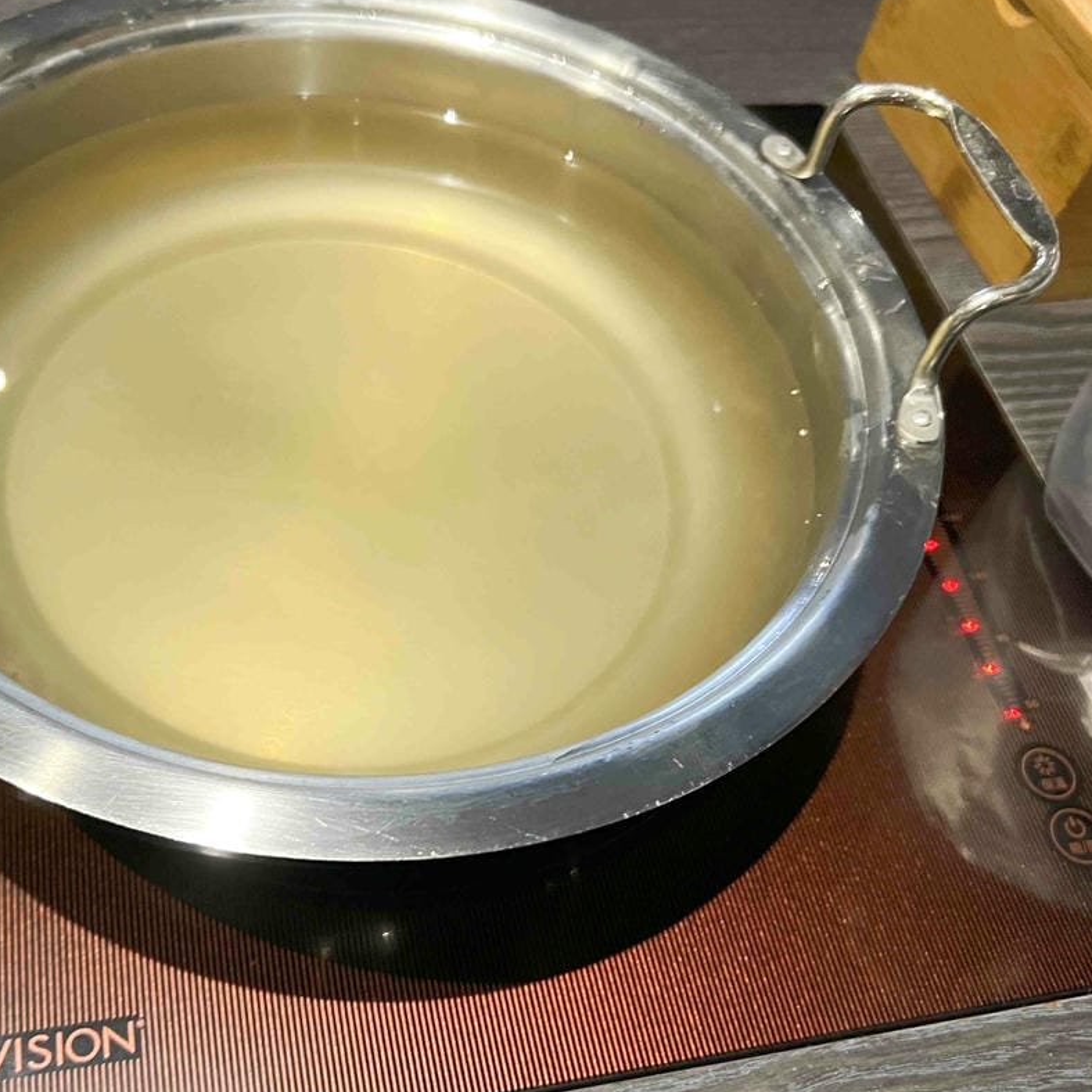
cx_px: 427
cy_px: 611
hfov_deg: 46.9
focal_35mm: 35
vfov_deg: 47.1
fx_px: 1249
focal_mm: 5.7
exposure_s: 1/60
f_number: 1.5
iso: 400
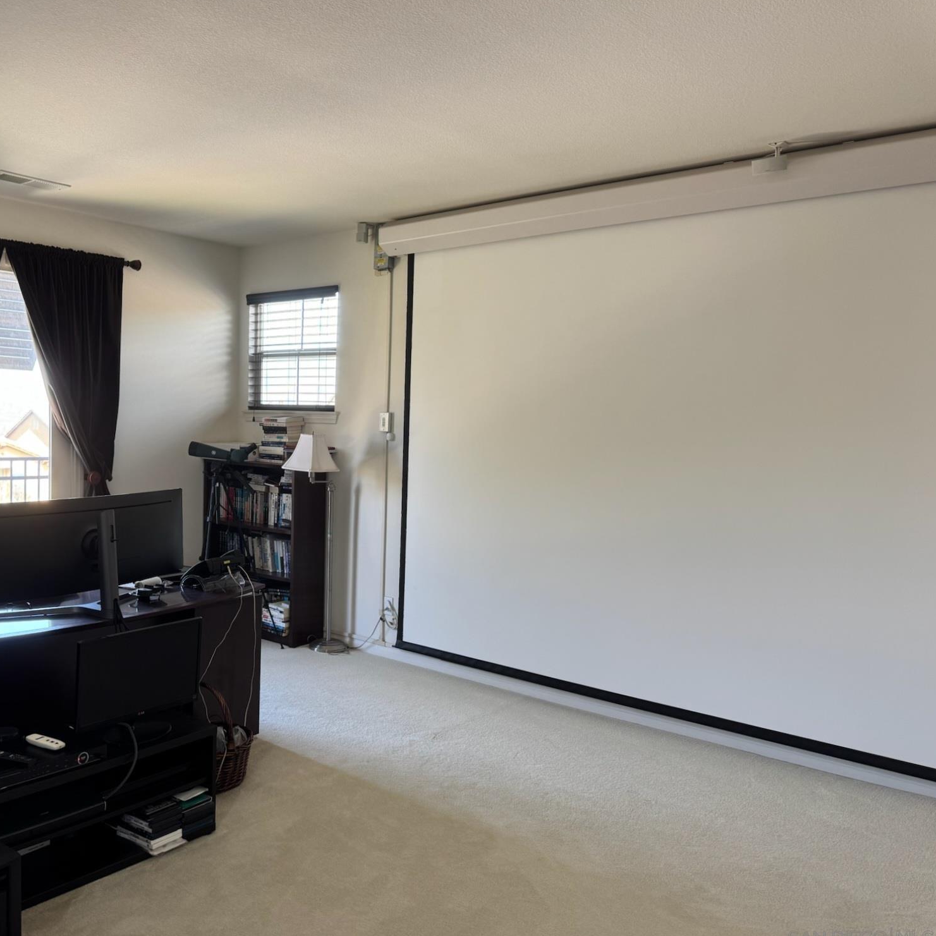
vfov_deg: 55.6
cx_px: 300
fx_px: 887
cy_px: 472
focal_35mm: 29
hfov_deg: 54.3
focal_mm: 6.76
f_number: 1.78
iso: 125
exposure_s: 1/122
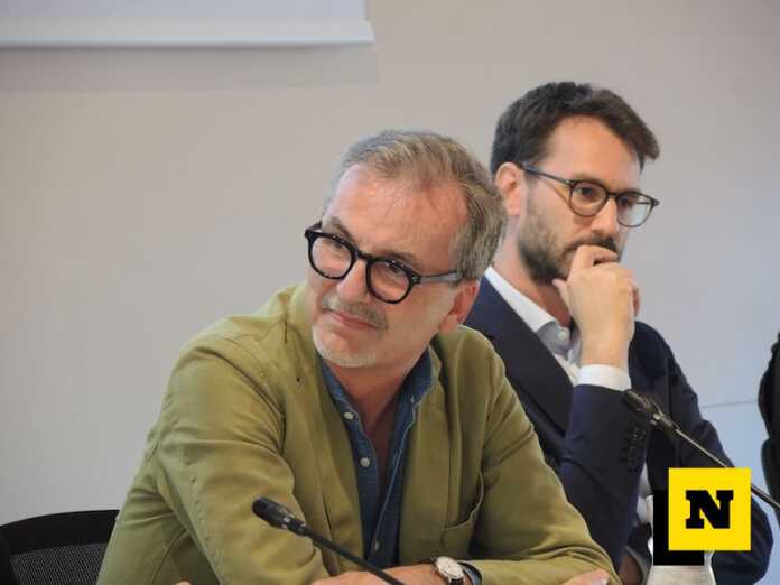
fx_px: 4507
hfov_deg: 9.9
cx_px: 390
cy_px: 292
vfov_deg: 7.4
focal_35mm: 200
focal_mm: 42.8
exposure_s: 1/25
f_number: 4
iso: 400
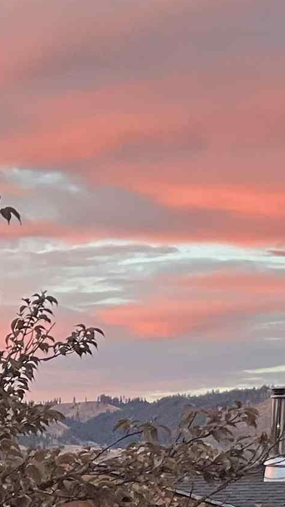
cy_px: 647
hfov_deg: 10.4
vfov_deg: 19.1
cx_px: -335
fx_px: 1397
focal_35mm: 104
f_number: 1.6
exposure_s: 1/60
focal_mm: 5.1
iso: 250
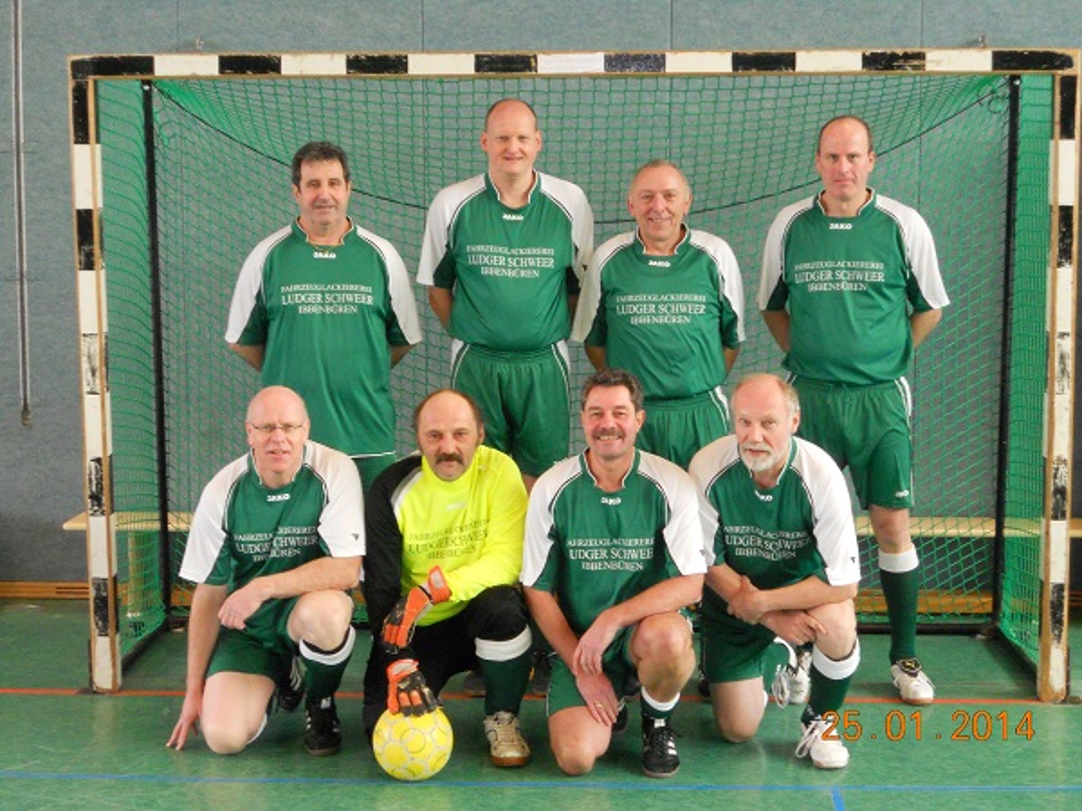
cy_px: 406
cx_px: 541
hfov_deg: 29.8
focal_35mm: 65
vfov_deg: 22.6
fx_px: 2032
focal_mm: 11.7
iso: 400
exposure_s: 1/30
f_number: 5.3
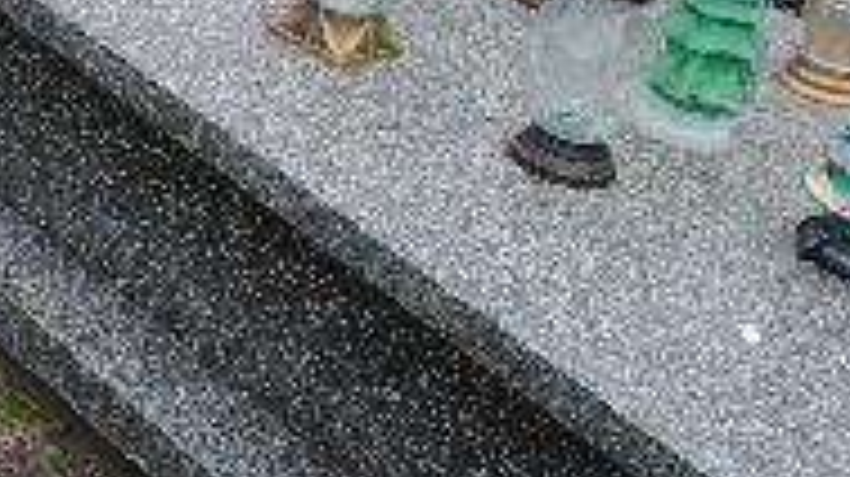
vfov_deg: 12.4
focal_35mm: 96
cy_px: -27
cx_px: -553
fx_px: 2162
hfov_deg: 18.6
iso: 100
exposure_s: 1/125
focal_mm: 18
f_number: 5.6
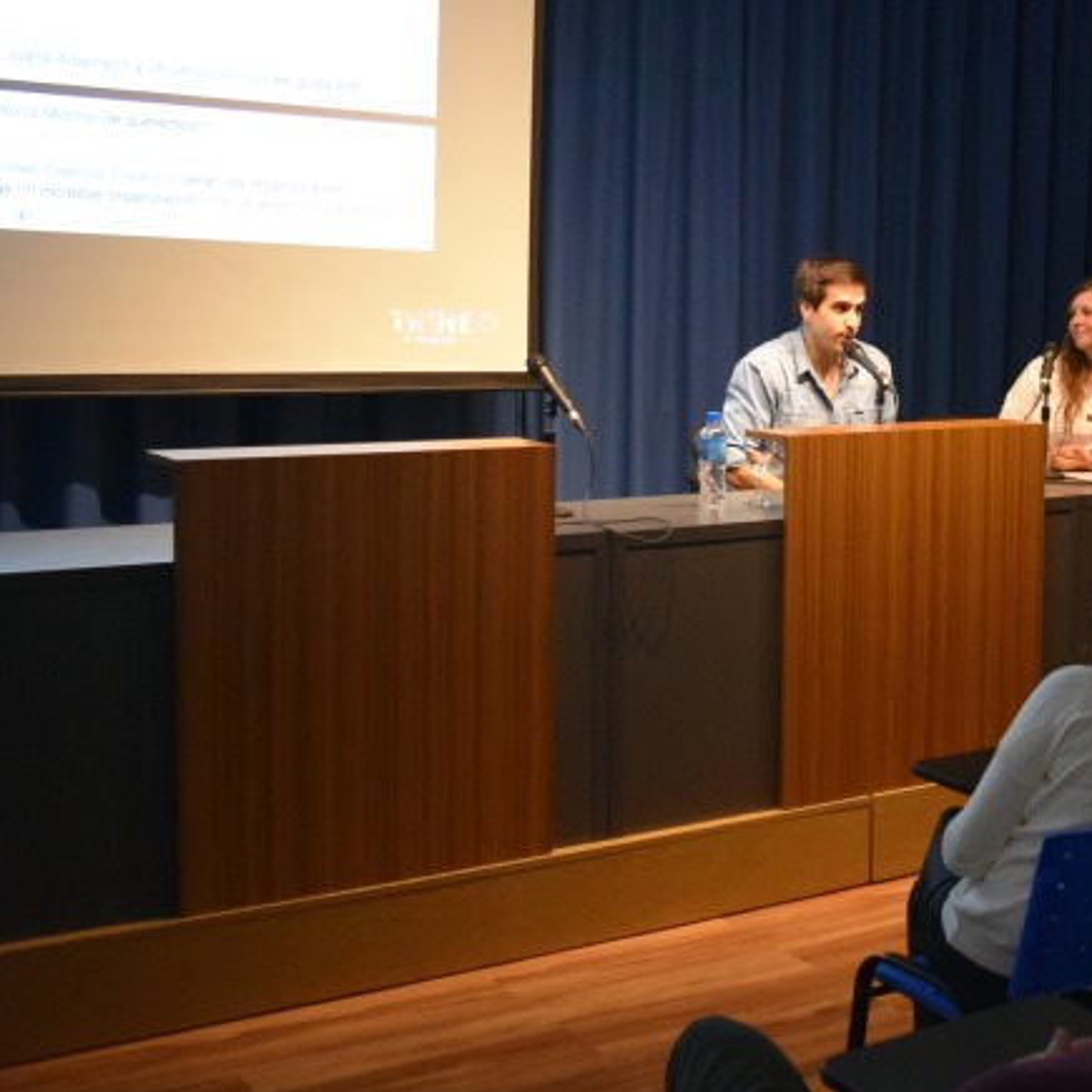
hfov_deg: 29.3
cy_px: 433
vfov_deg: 31.5
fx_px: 1927
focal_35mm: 54
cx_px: 1125
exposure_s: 1/60
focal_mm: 18
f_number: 3.5
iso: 2200
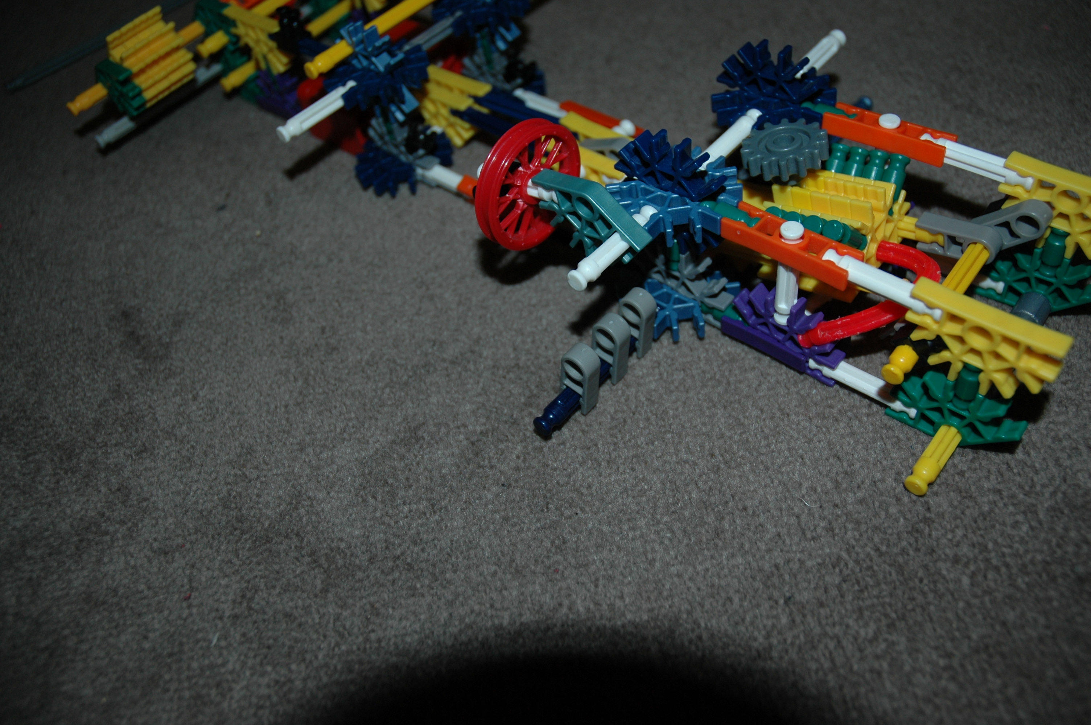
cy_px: 362
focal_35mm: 33
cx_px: 546
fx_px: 999
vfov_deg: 39.9
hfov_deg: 57.3
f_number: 3.8
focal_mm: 22
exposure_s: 1/60
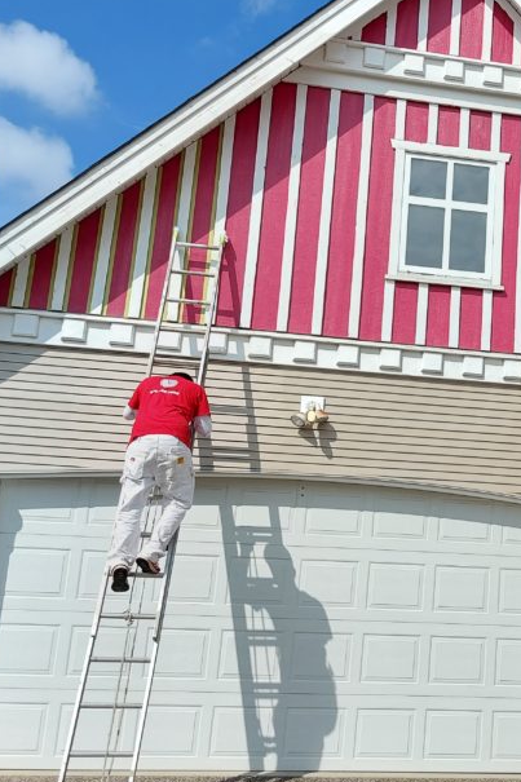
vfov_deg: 44.5
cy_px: 396
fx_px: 956
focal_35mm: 44
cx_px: 513
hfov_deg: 28.7
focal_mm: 5.23
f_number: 1.8
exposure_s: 1/1191
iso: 32
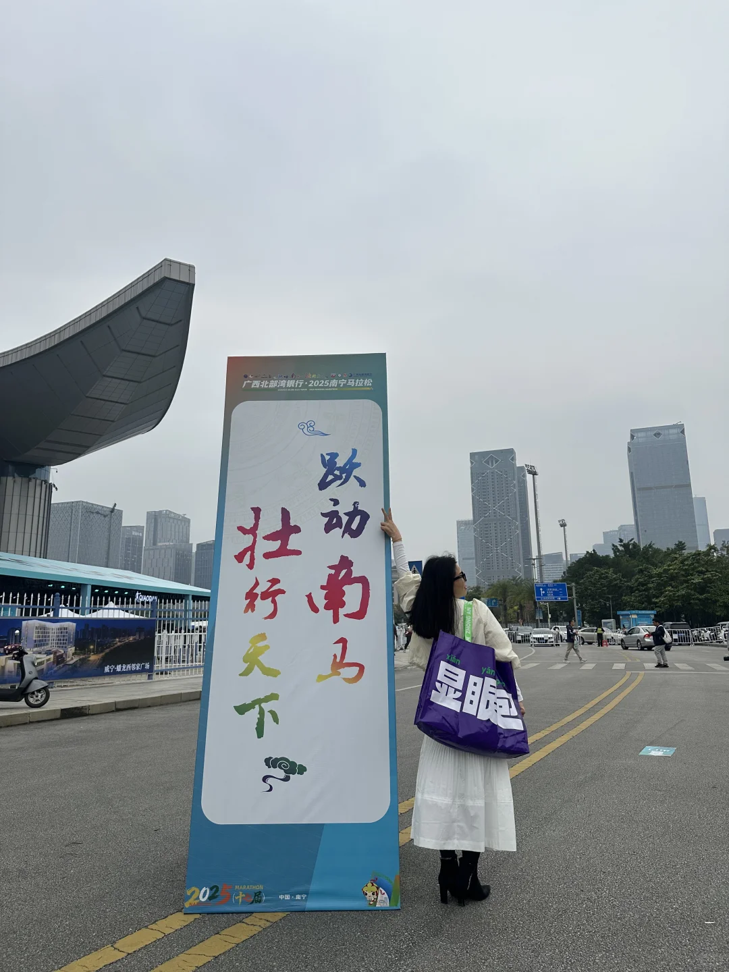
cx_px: 364
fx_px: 674
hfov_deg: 56.8
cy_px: 486
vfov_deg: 71.6
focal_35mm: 24
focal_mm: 6.86
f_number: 1.78
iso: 80
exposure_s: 1/4348
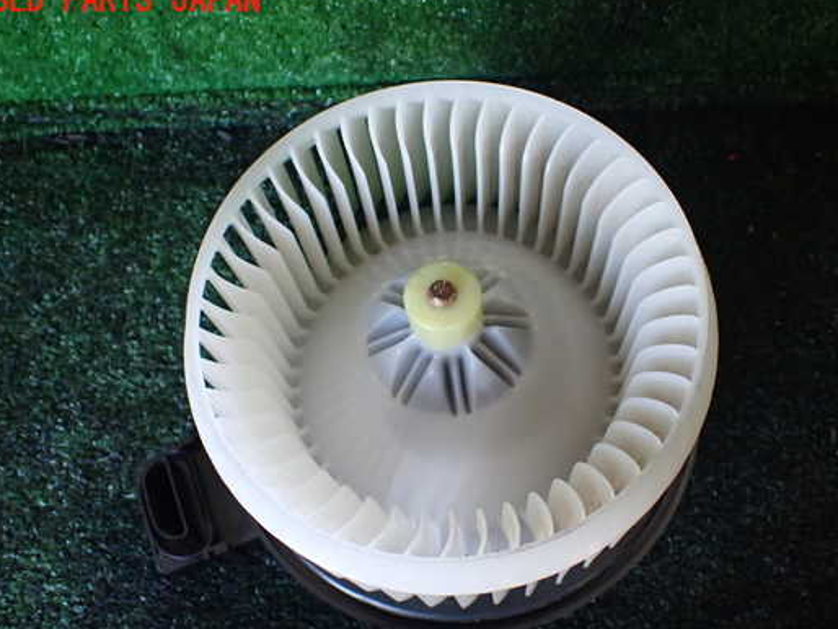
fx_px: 848
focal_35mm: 35
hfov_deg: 52.5
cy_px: 347
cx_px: 453
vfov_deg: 40.7
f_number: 2.3
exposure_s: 1/125
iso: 640
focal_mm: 5.4
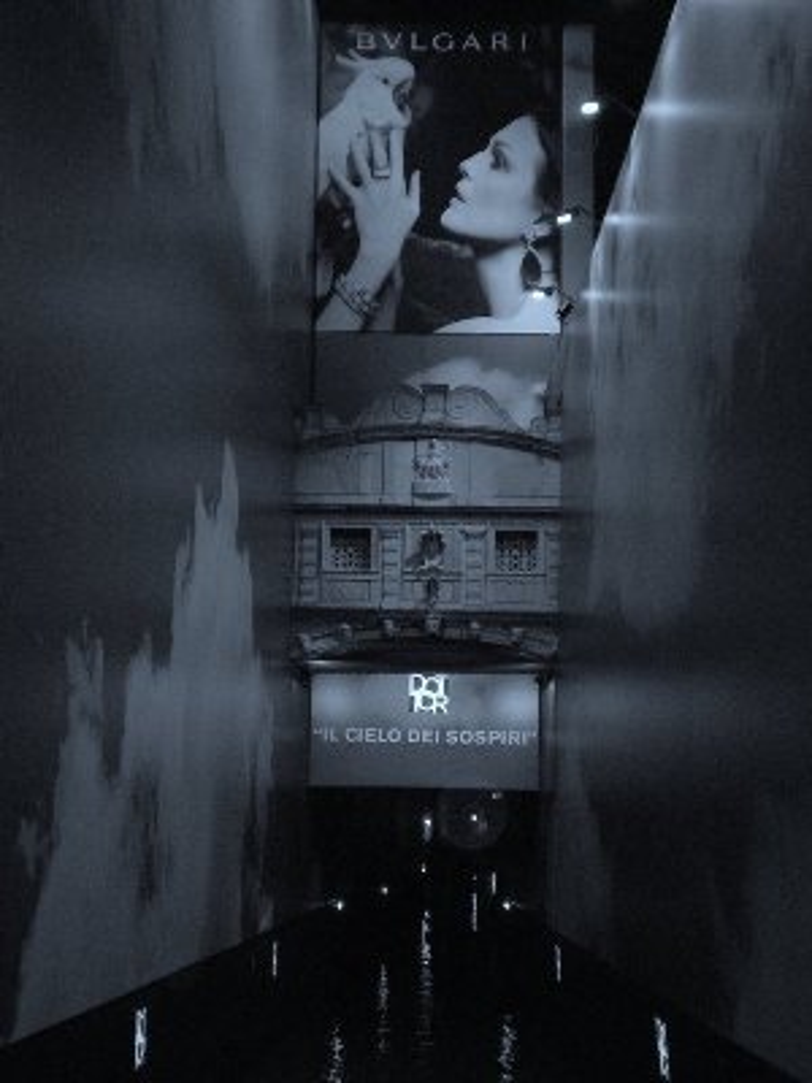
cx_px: 406
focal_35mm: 56
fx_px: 1751
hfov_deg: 26.1
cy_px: 542
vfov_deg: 34.3
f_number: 3.9
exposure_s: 1/60
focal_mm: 9.3
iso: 800
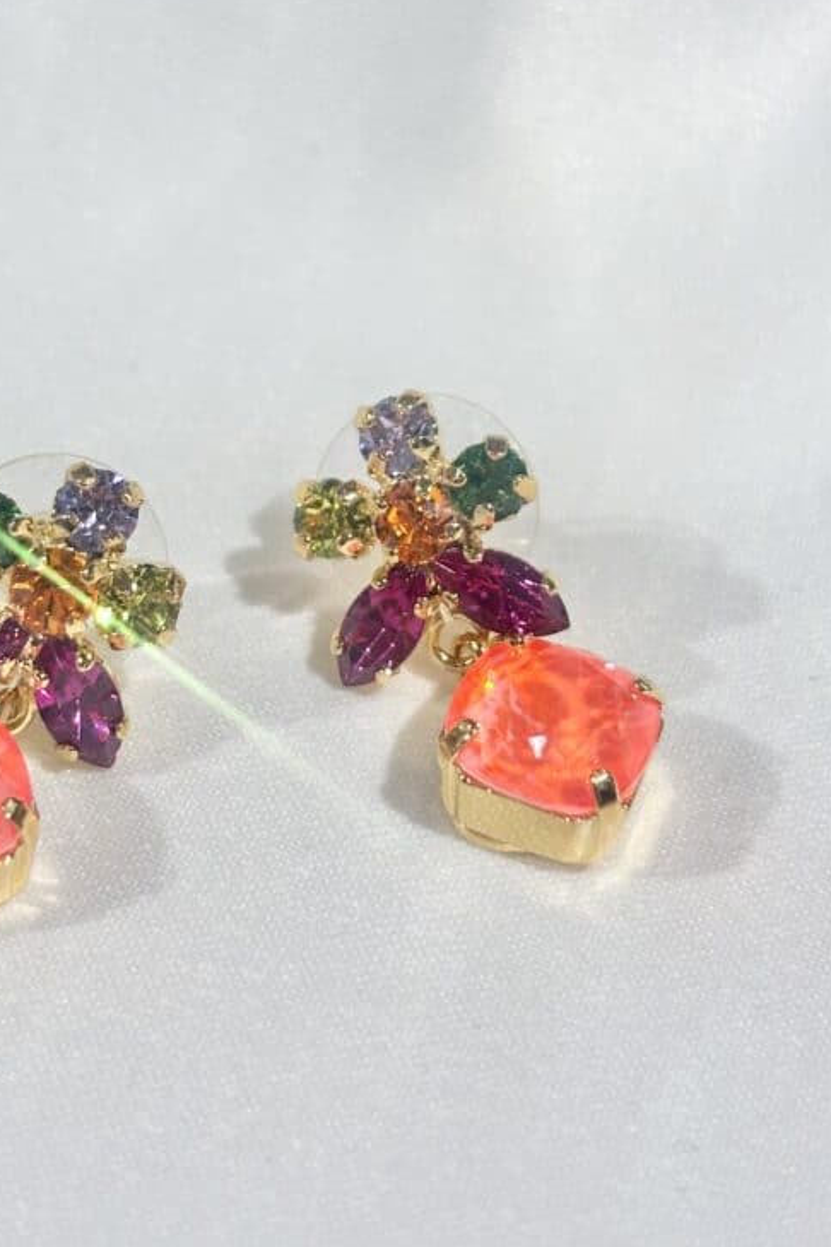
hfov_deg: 17.9
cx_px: 289
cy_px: 469
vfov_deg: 26.6
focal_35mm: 76
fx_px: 2631
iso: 32
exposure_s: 1/286
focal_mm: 5.96
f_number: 1.6
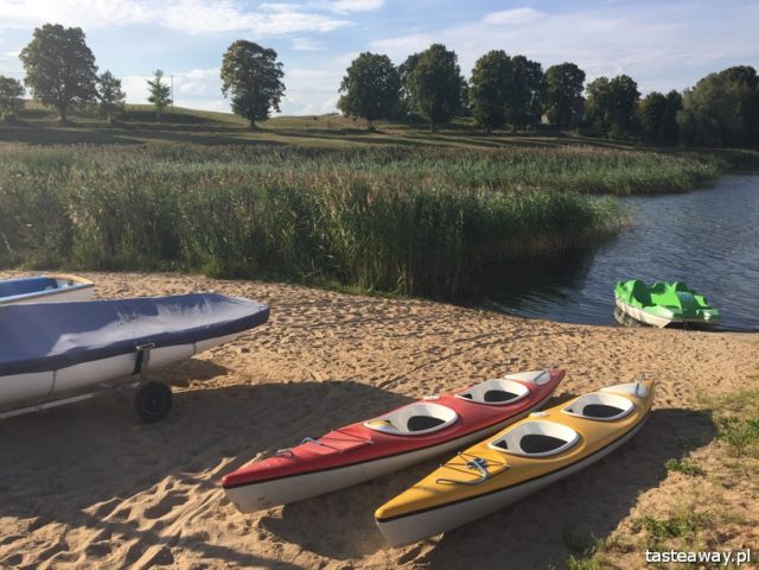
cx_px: 380
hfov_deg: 61.7
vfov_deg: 48.2
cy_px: 285
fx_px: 636
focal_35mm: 29
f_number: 2.2
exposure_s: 1/1799
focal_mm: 4.15
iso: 32
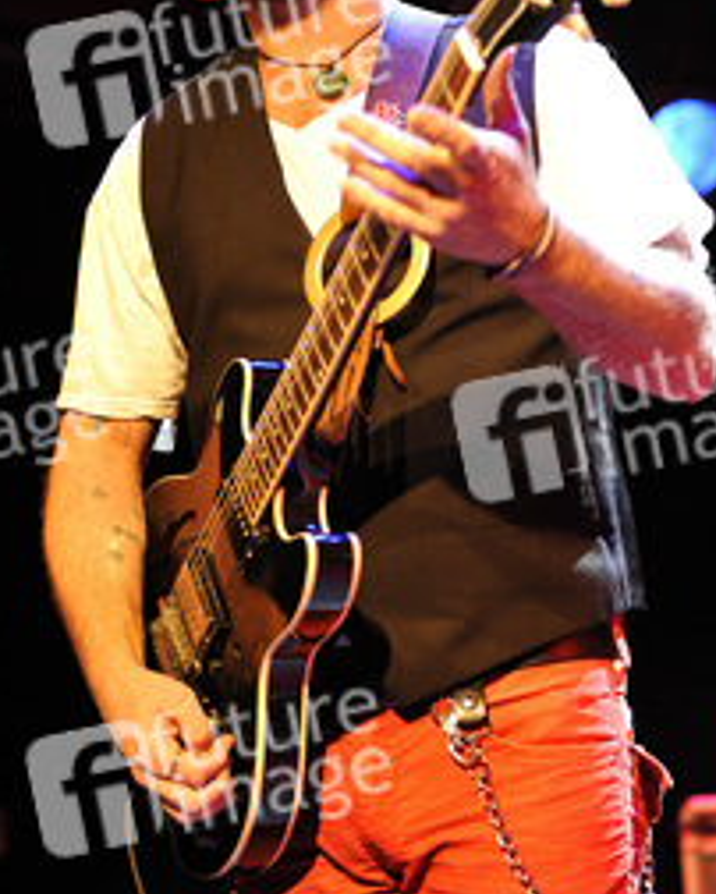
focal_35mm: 104
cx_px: 312
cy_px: 241
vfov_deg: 18.3
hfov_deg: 14.8
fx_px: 2751
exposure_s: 1/200
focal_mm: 70
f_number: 2.8
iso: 1600
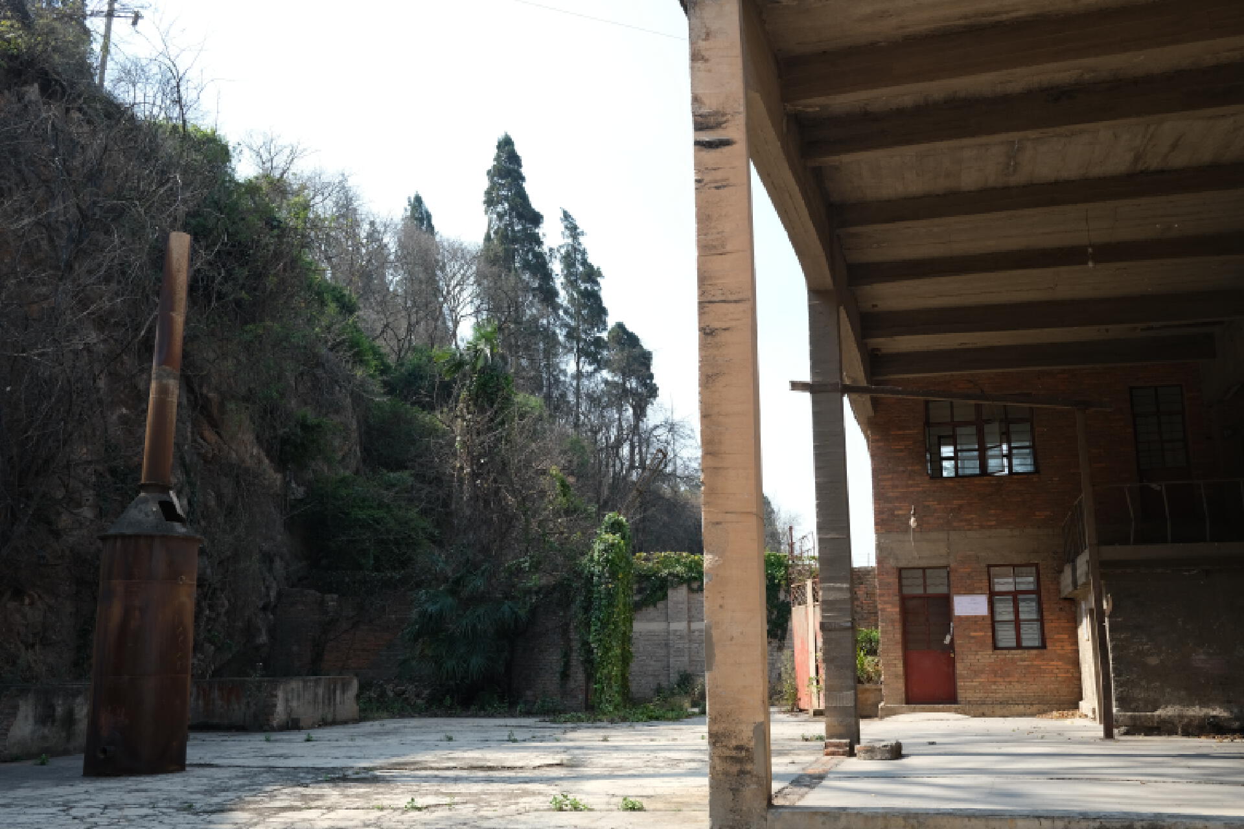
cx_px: 622
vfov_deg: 37.9
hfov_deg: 54.4
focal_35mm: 35
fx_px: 1209
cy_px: 414
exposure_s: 1/105
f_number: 9
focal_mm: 23
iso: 200
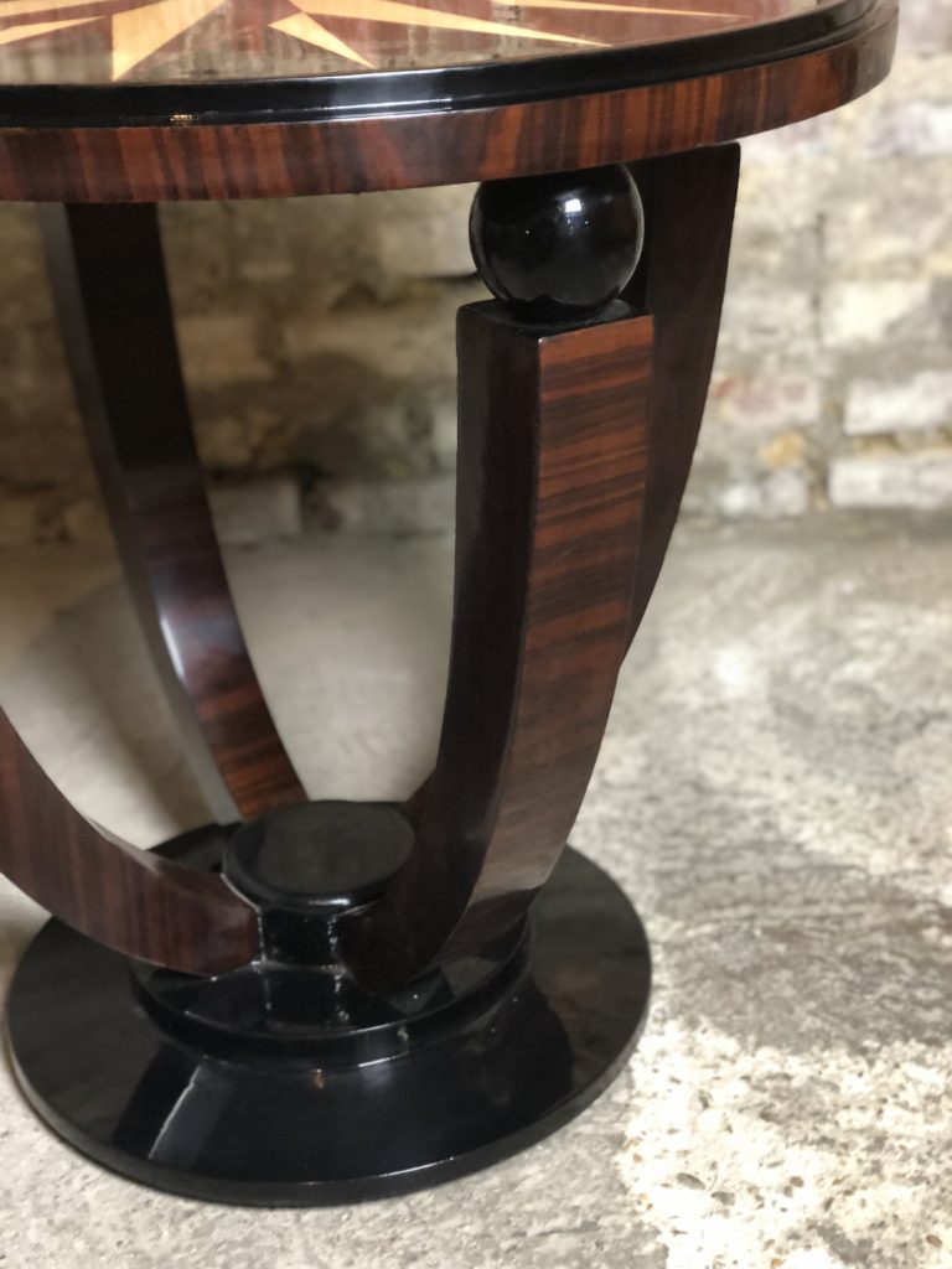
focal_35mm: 52
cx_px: 476
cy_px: 634
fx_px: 1907
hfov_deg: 28.0
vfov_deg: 36.8
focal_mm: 6
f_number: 2.4
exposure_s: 1/8
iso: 200
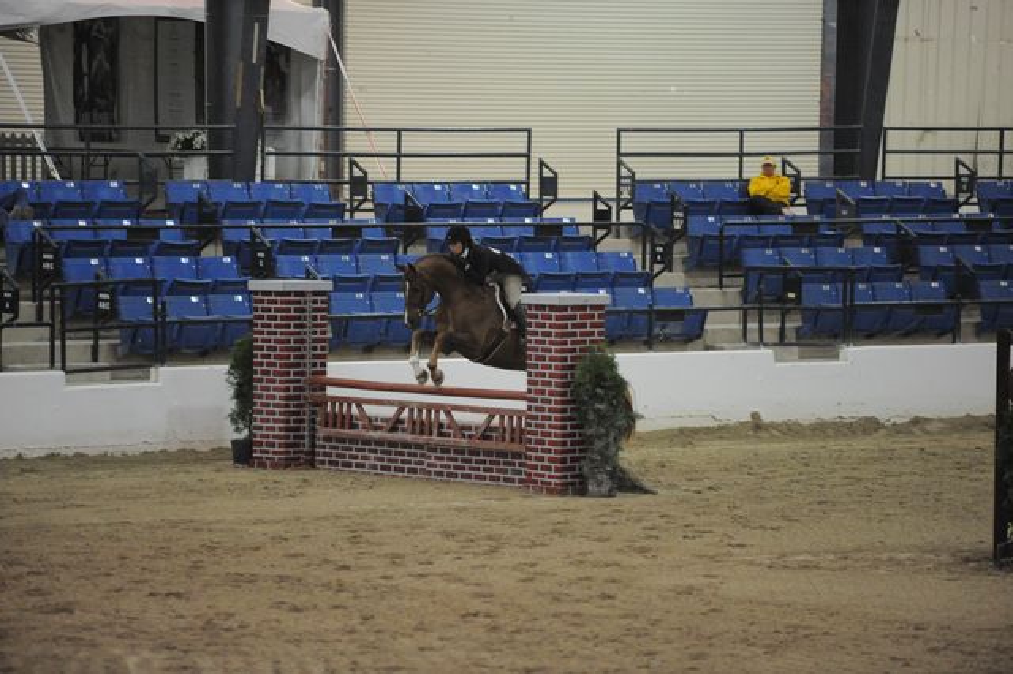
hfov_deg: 10.3
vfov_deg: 6.9
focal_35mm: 200
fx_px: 5625
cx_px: 506
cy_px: 337
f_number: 2.8
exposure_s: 1/400
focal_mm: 200
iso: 6400
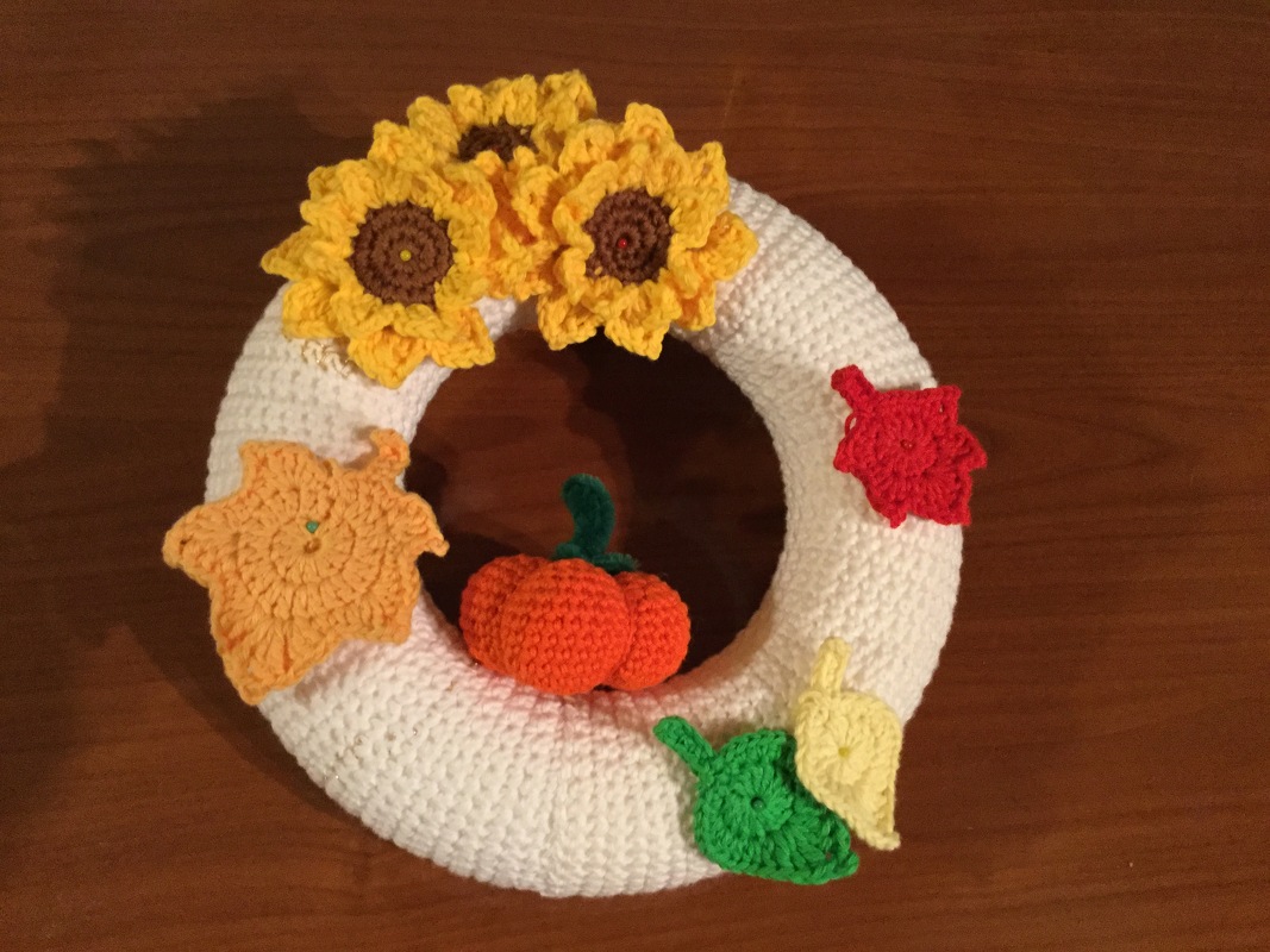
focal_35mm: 31
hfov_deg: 58.4
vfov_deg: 45.4
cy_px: 476
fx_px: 1137
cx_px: 635
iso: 250
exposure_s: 1/17
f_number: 2.4
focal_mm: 3.3
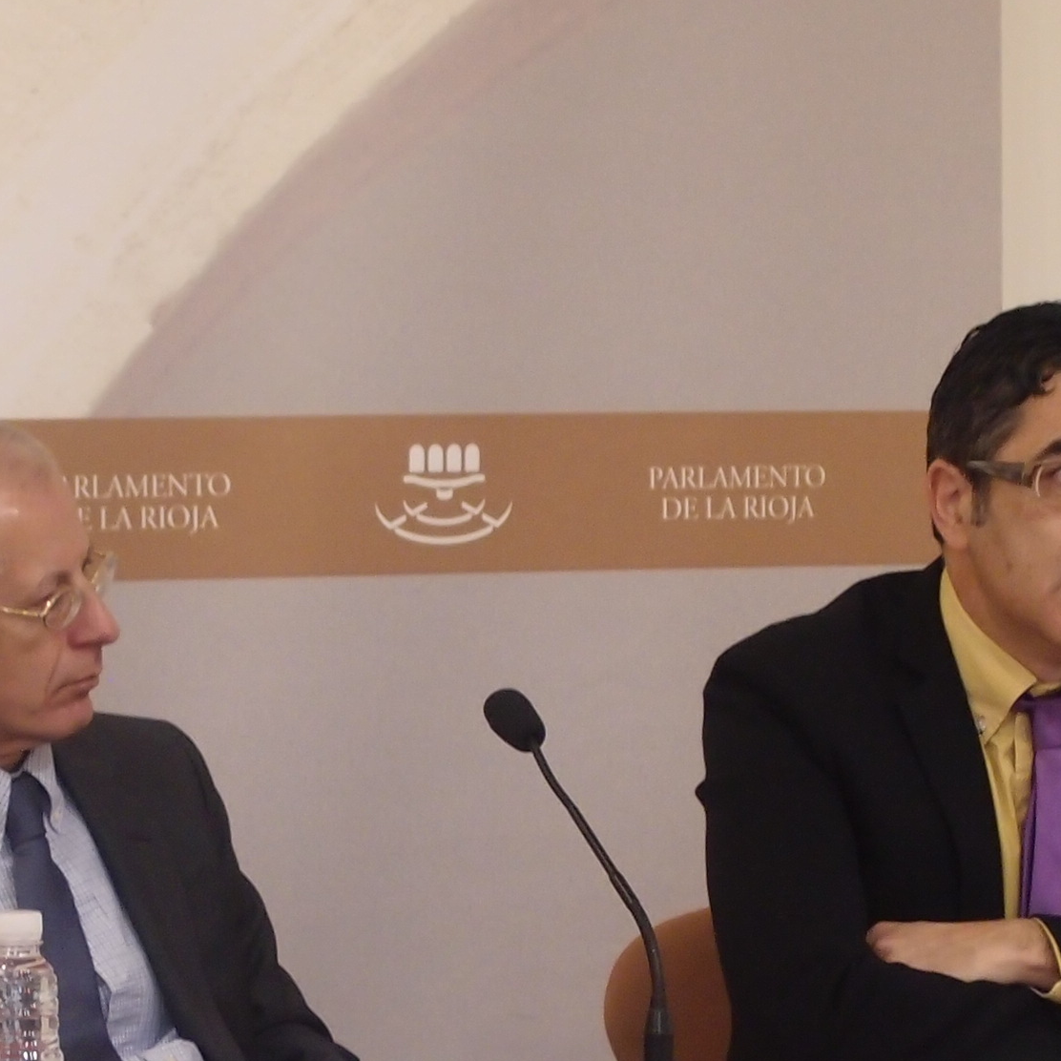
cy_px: 1058
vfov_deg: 11.9
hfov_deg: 12.0
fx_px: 5028
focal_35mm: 145
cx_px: 239
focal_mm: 10.83
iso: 200
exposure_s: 1/40
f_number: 2.1
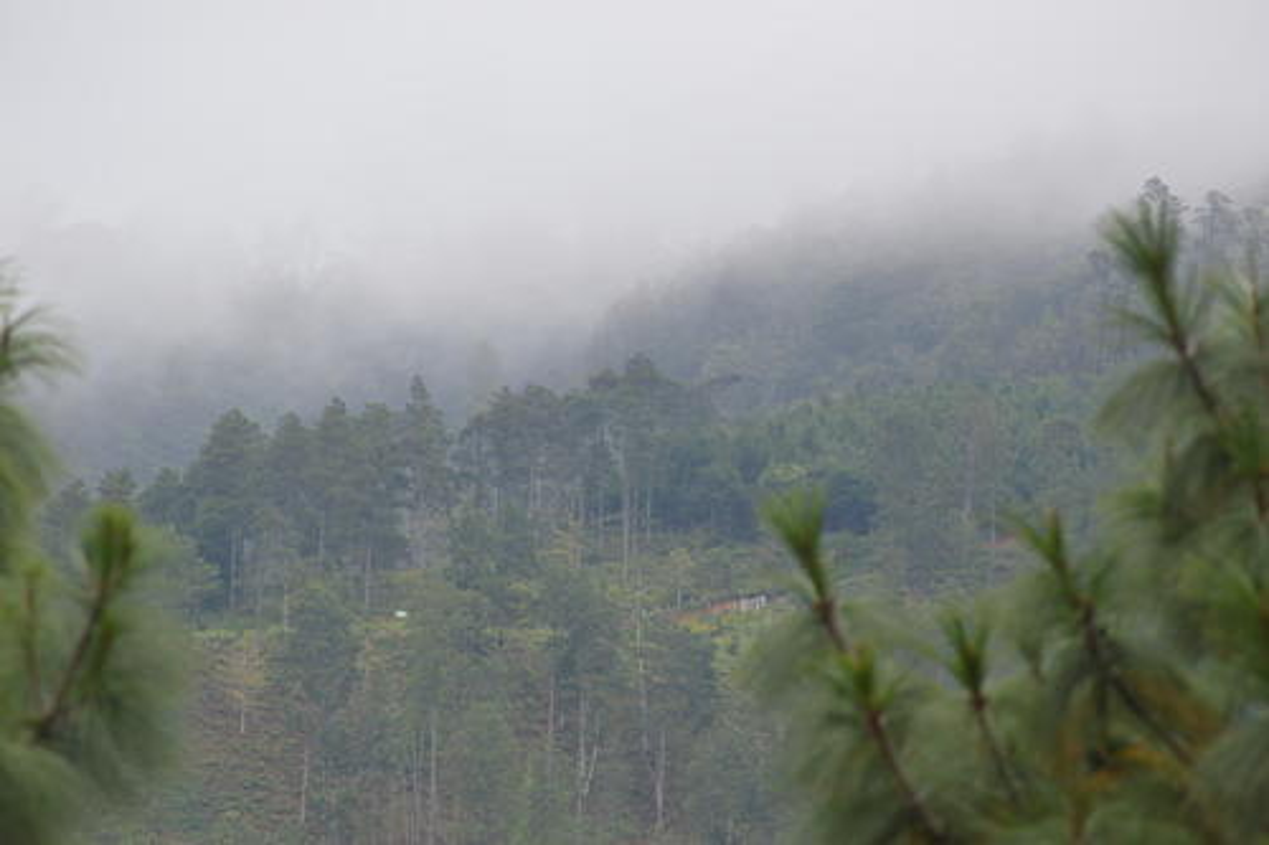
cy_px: 422
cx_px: 634
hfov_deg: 6.9
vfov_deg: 4.6
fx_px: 10571
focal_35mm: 300
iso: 100
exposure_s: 1/125
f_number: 11
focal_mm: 200
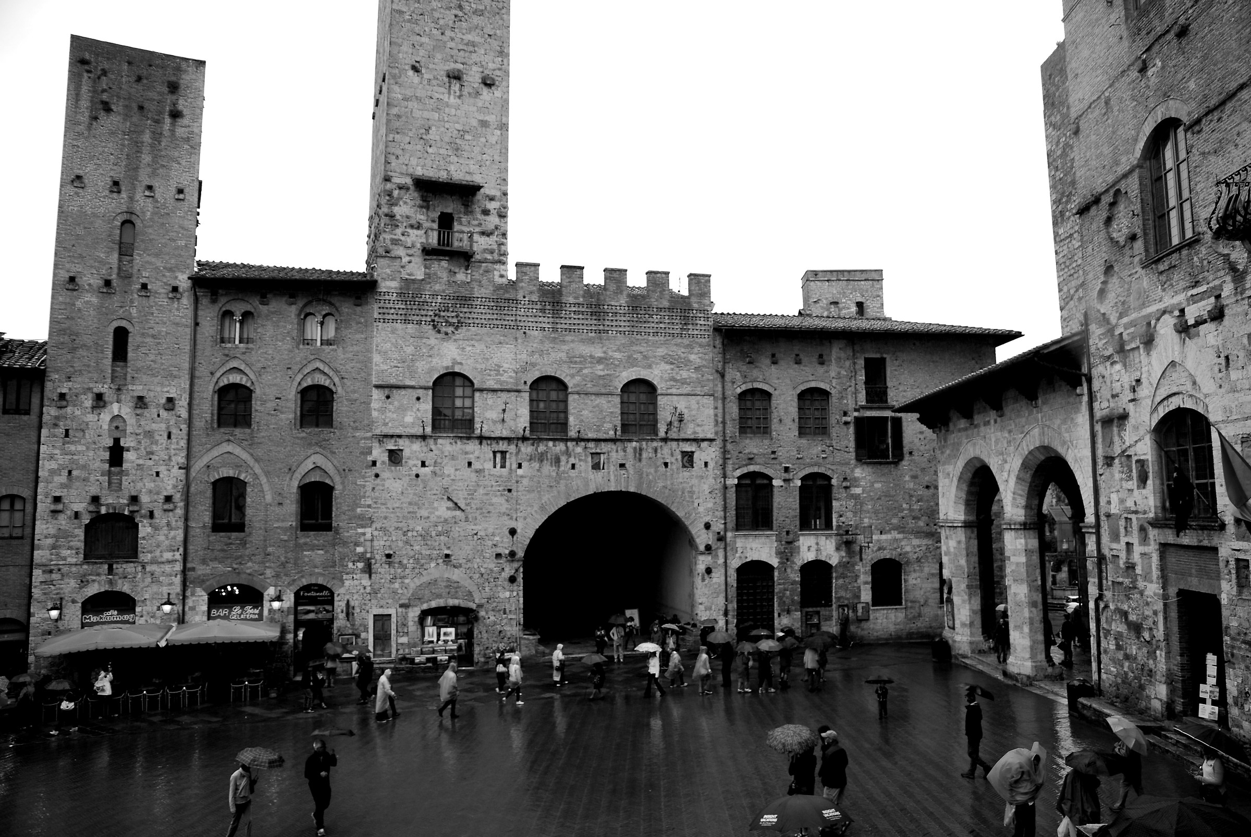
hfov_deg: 73.7
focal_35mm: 24
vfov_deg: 53.3
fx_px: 835
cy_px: 418
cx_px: 626
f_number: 5.6
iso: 200
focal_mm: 16
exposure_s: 1/125
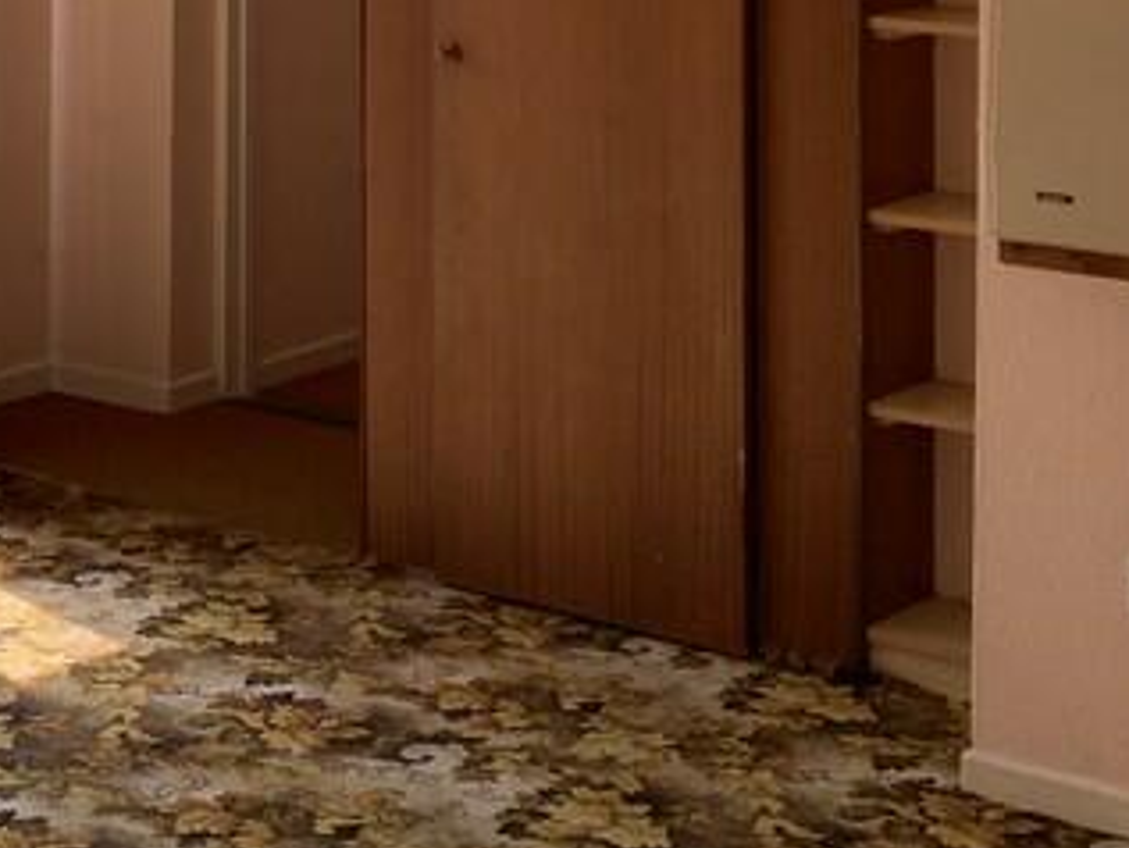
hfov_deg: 22.3
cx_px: -21
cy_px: -235
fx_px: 2741
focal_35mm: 84
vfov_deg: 16.7
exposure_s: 1/122
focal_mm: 4.25
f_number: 1.8
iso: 32
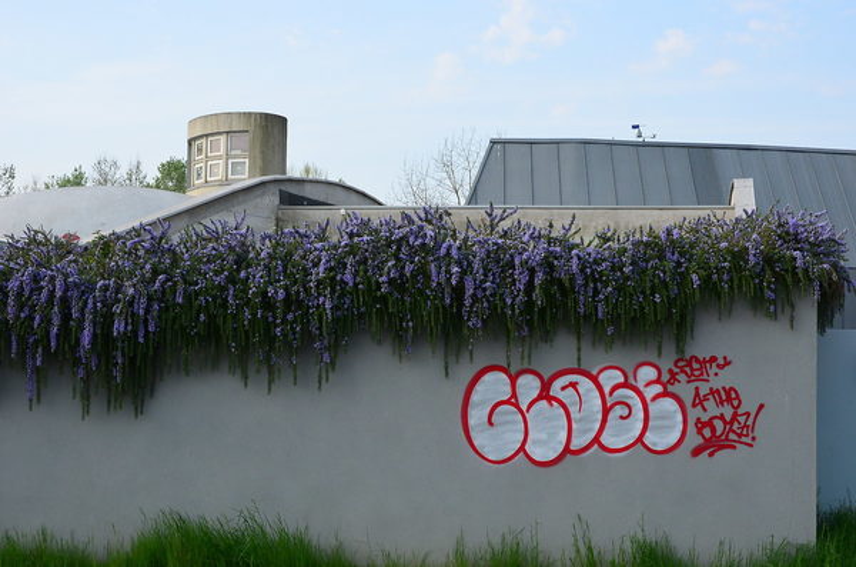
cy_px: 284
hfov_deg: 37.9
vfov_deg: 25.6
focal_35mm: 52
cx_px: 428
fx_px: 1245
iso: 800
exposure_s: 1/400
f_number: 14
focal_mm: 35
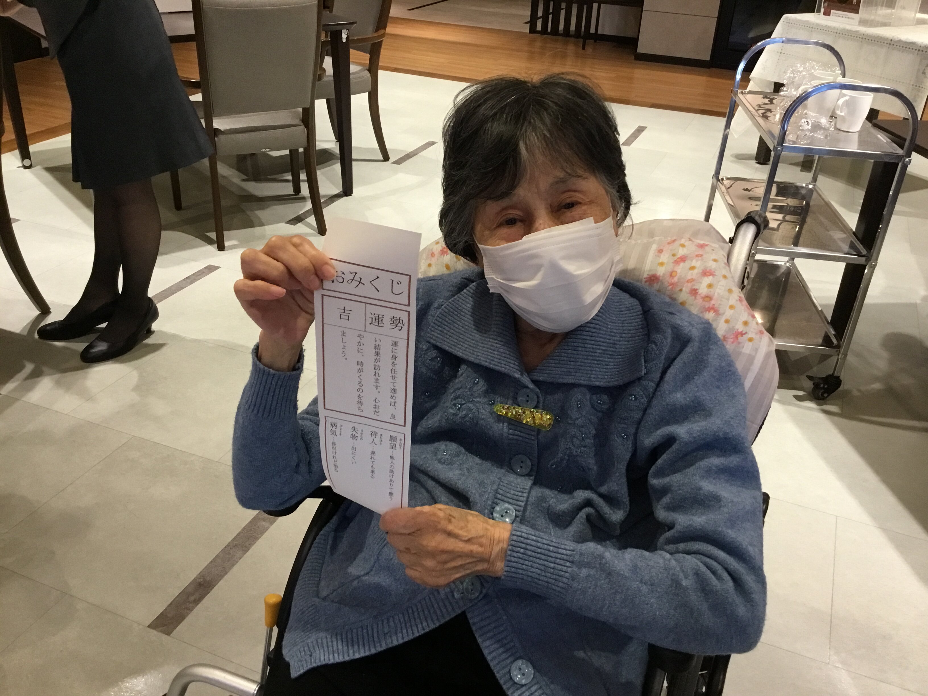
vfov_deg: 45.4
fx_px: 831
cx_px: 464
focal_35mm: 31
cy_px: 348
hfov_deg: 58.4
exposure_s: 1/30
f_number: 2.4
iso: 125
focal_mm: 3.3
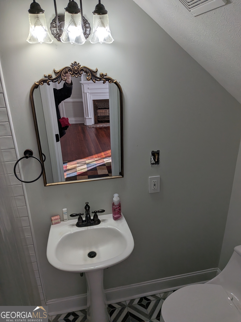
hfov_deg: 56.8
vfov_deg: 71.6
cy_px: 161
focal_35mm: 24
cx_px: 120
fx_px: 223
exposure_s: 1/350
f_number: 1.7
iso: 24
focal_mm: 4.53
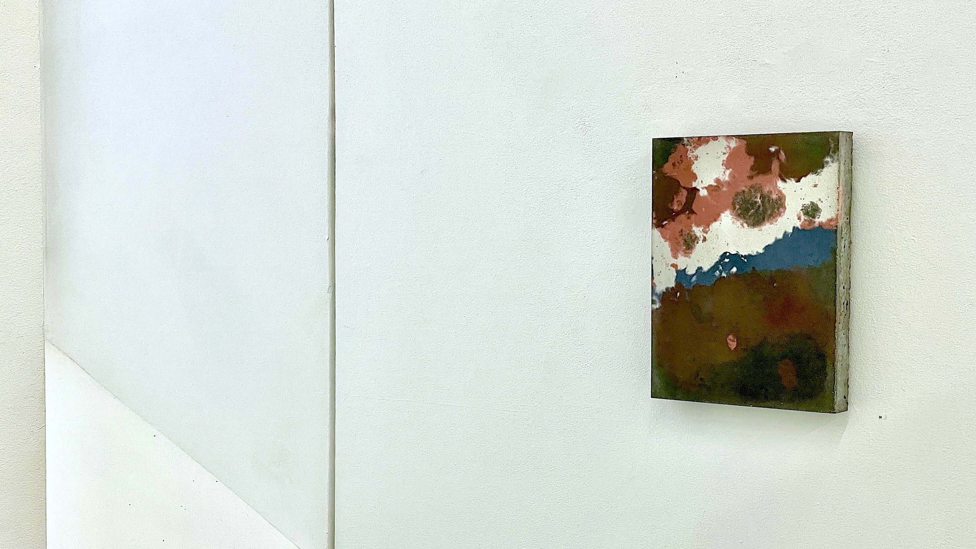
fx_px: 1475
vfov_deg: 21.0
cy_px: 343
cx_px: 487
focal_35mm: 57
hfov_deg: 36.6
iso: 80
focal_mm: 6
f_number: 2
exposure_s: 1/100
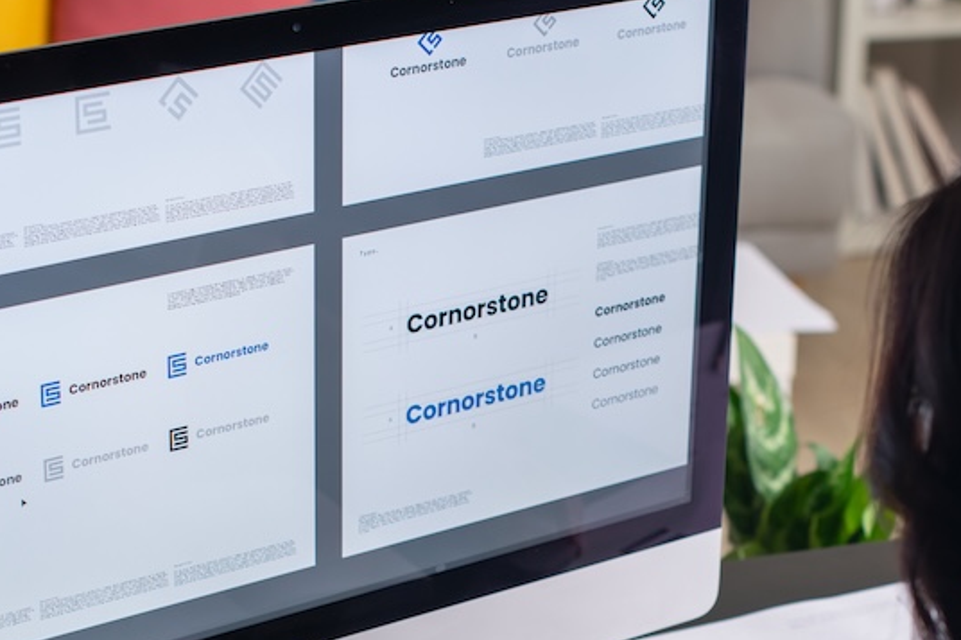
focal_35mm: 112
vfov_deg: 12.1
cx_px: 622
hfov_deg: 18.2
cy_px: 633
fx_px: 2989
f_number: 4
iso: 200
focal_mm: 50
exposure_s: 1/50
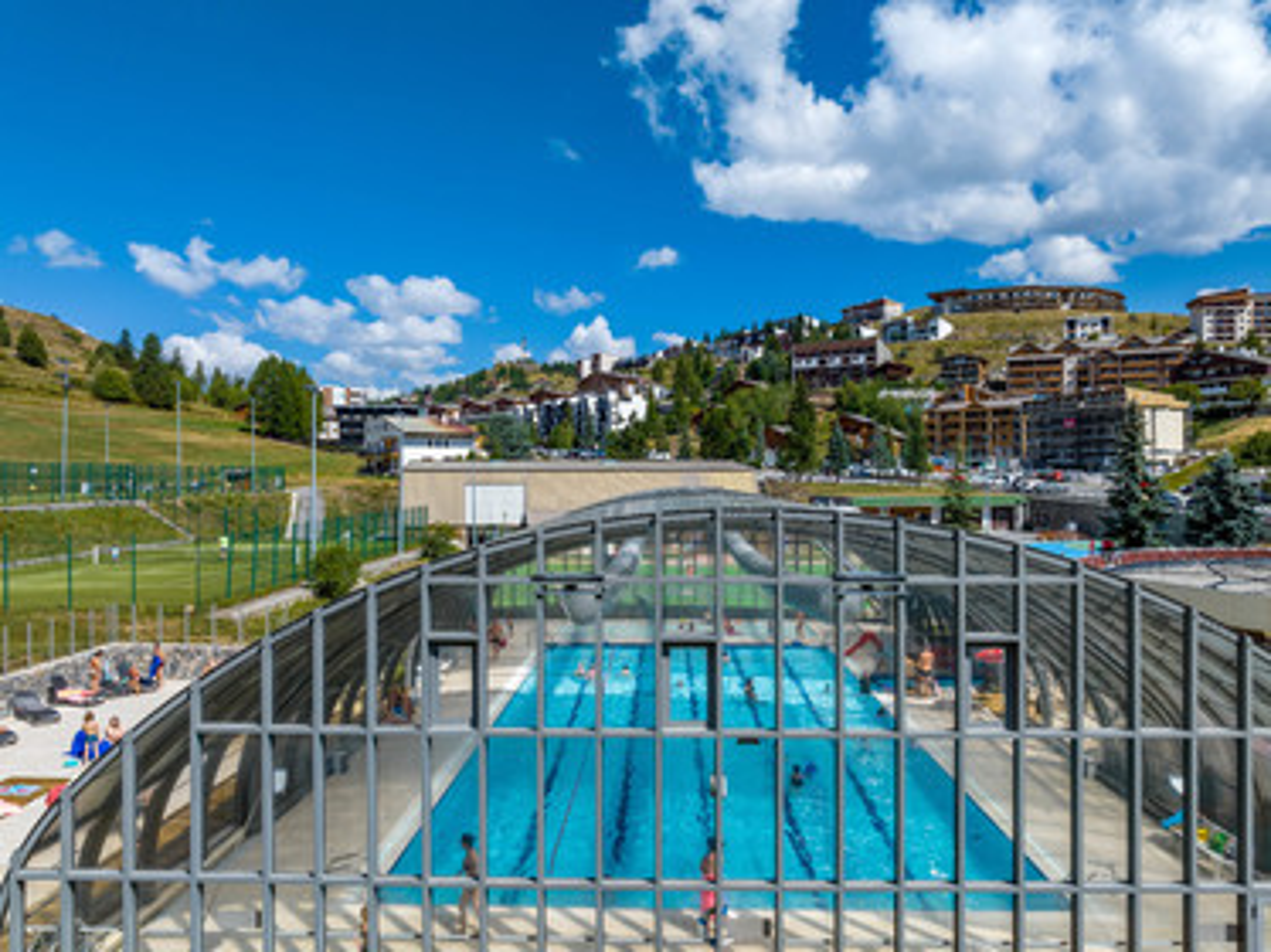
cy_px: 476
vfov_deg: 56.8
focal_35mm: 24
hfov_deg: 71.6
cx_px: 636
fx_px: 881
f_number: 9
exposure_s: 1/240
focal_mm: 12.3
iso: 100
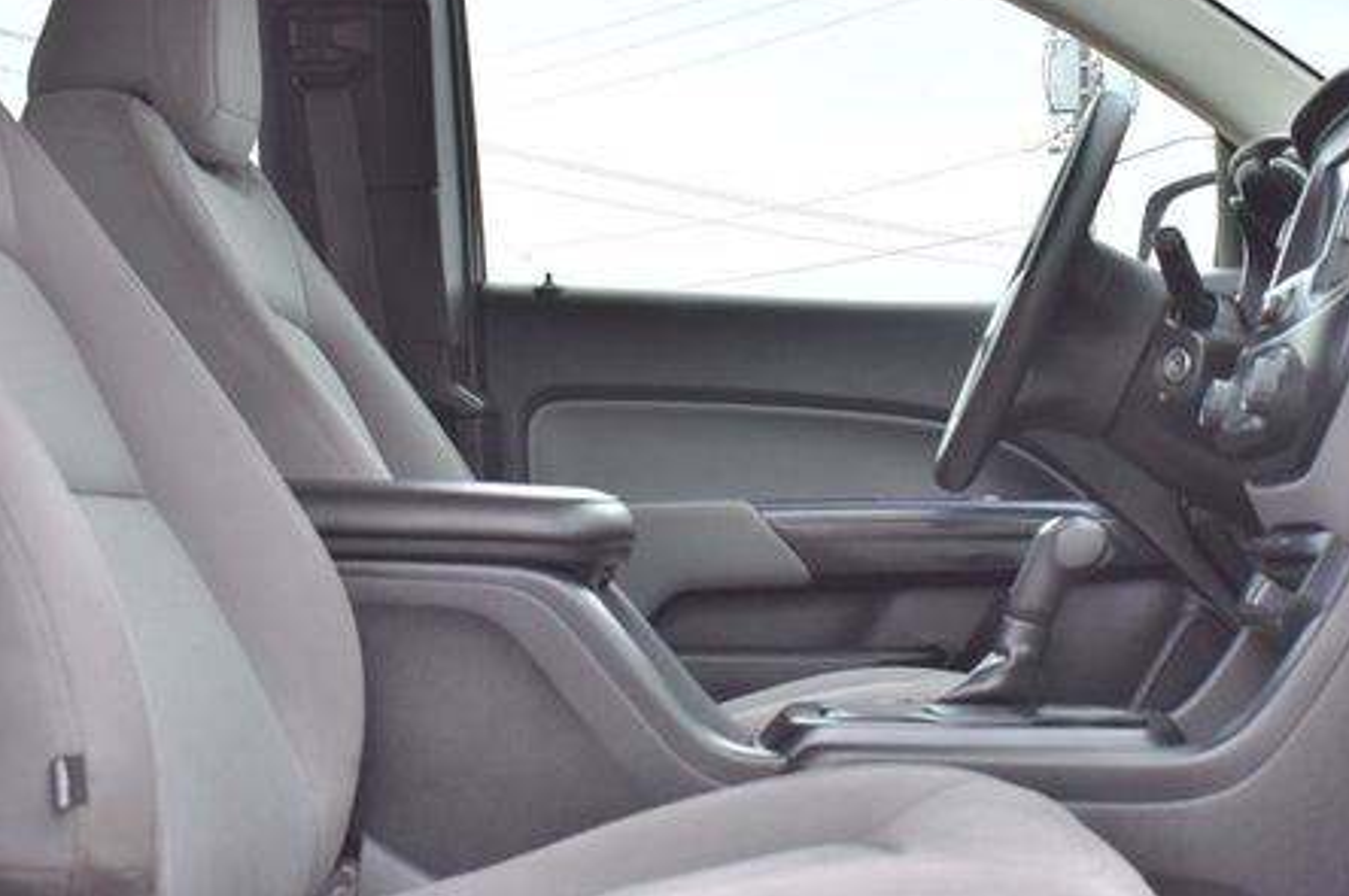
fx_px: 2348
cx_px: 921
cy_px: 258
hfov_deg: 31.8
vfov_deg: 21.5
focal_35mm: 63
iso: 280
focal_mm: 29
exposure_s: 1/250
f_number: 8
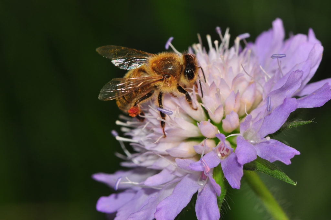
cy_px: 110
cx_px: 166
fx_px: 1446
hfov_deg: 13.1
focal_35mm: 158
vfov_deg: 8.7
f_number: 14
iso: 200
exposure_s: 1/200
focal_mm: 105
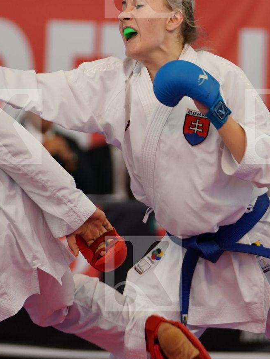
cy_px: 127
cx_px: 144
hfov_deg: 5.4
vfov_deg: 7.2
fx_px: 2860
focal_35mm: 275
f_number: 2.8
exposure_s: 1/1000
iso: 1250
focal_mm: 138
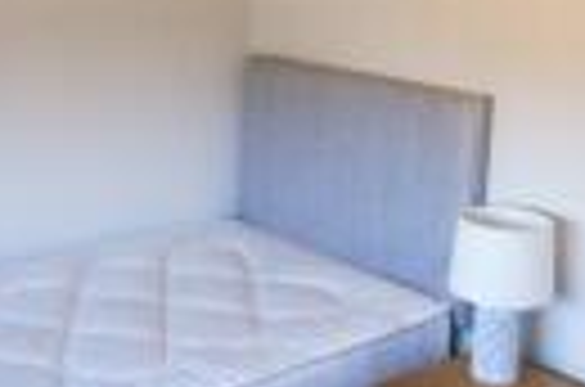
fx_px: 892
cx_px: 234
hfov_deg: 36.2
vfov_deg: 24.3
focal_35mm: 55
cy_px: 106
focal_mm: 10
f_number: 4
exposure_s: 1/30
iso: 100
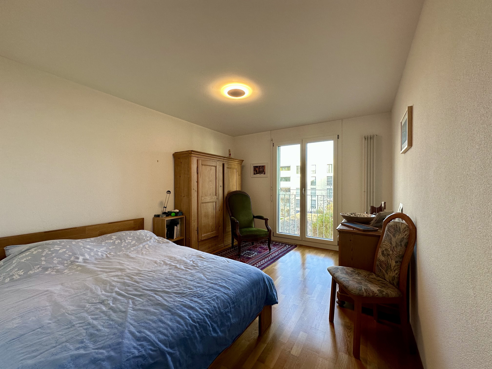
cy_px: 184
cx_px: 246
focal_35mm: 14
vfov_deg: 85.7
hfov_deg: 102.1
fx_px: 199
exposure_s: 1/100
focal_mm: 2.22
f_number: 2.2
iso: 100
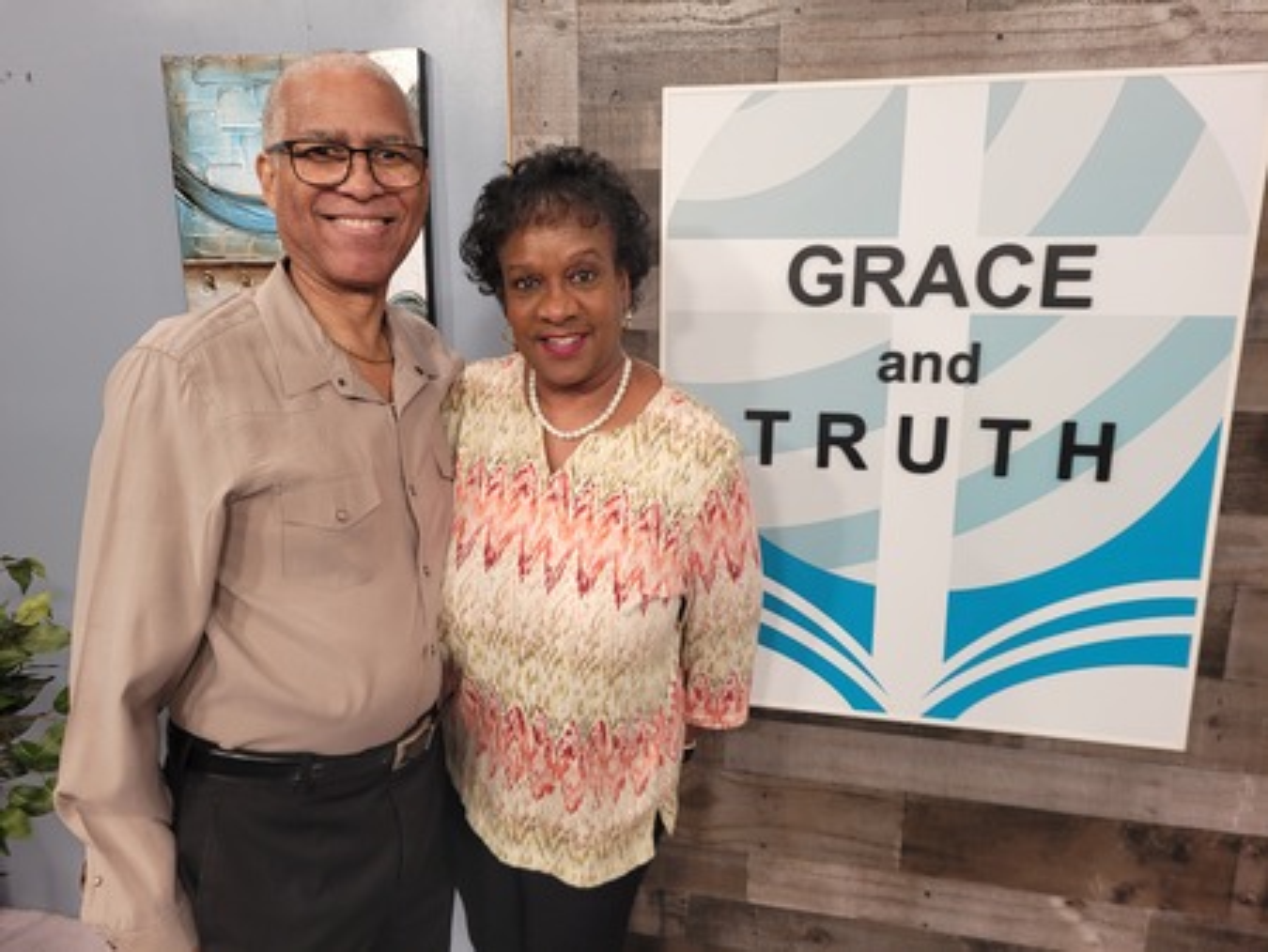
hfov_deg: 67.3
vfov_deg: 53.1
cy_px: 476
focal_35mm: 26
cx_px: 634
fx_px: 953
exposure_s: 1/120
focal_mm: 5.4
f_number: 1.8
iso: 125
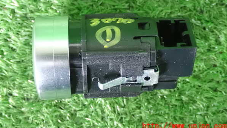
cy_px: 45
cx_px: 114
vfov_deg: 15.5
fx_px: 470
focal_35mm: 78
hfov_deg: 27.2
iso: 1600
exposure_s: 1/50
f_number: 3.9
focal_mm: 12.73
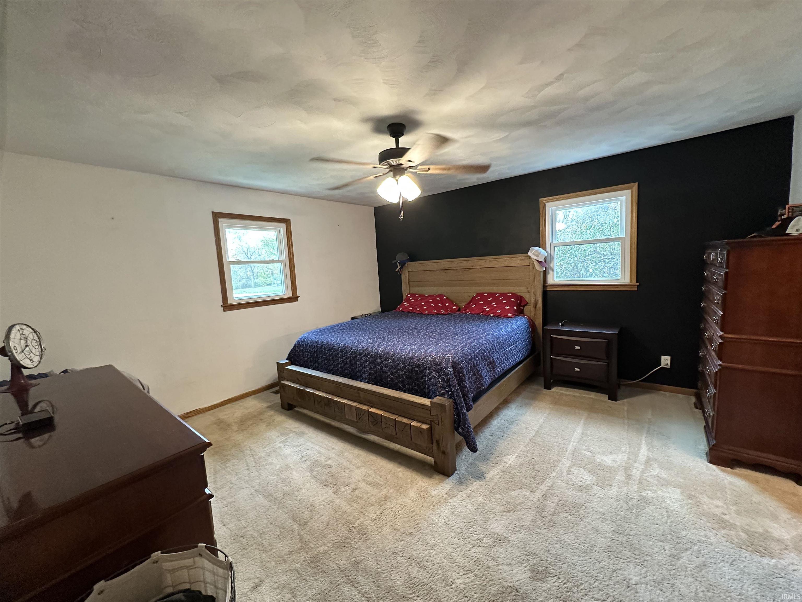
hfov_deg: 102.1
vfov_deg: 85.7
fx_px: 324
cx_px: 401
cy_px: 301
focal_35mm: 14
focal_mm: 2.22
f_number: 2.2
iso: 400
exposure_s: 1/60
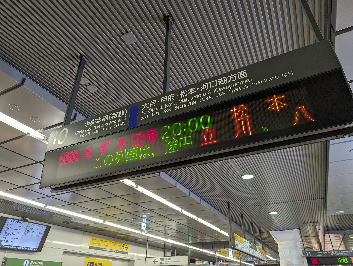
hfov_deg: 71.5
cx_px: 176
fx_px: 245
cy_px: 133
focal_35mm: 24
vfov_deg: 56.9
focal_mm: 6.81
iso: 151
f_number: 1.85
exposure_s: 1/100
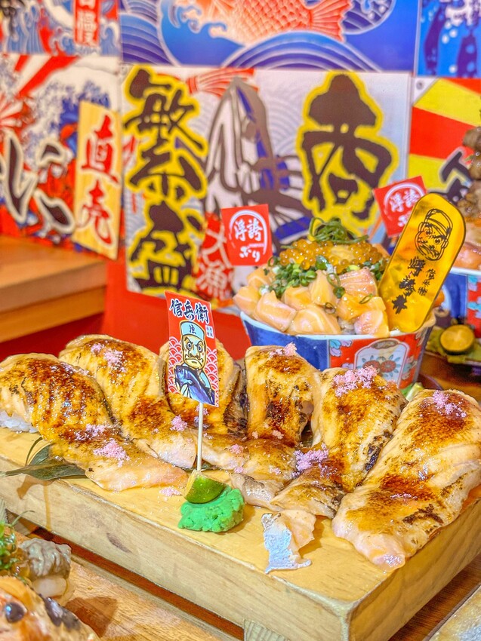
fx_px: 890
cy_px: 320
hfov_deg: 30.3
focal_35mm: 48
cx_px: 240
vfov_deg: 39.7
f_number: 1.8
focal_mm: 6.86
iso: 200
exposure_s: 1/40
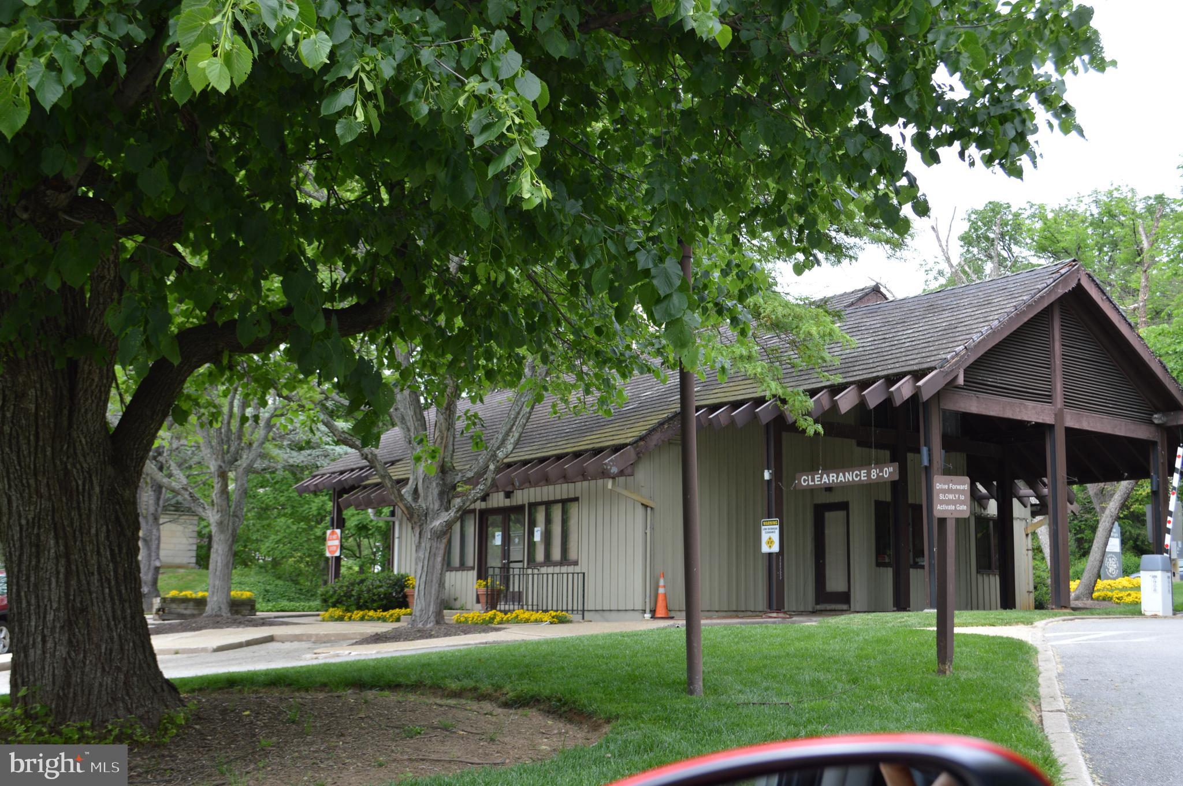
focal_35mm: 39
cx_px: 592
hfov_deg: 49.6
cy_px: 393
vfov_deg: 34.1
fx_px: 1280
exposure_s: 1/125
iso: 125
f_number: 5.6
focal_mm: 26
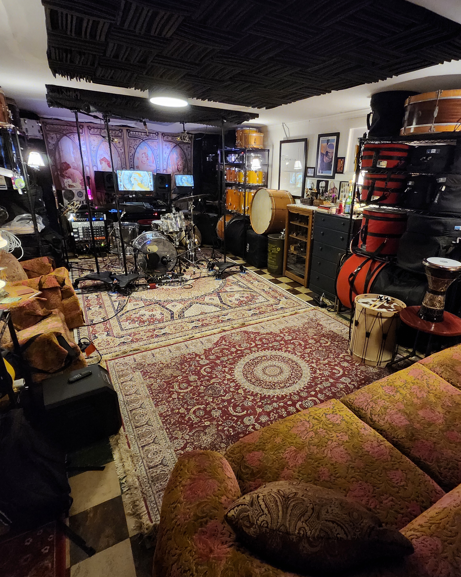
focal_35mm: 18
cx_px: 266
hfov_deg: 73.3
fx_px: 307
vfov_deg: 86.4
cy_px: 284
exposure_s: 1/24
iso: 1000
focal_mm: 1.74
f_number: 2.2
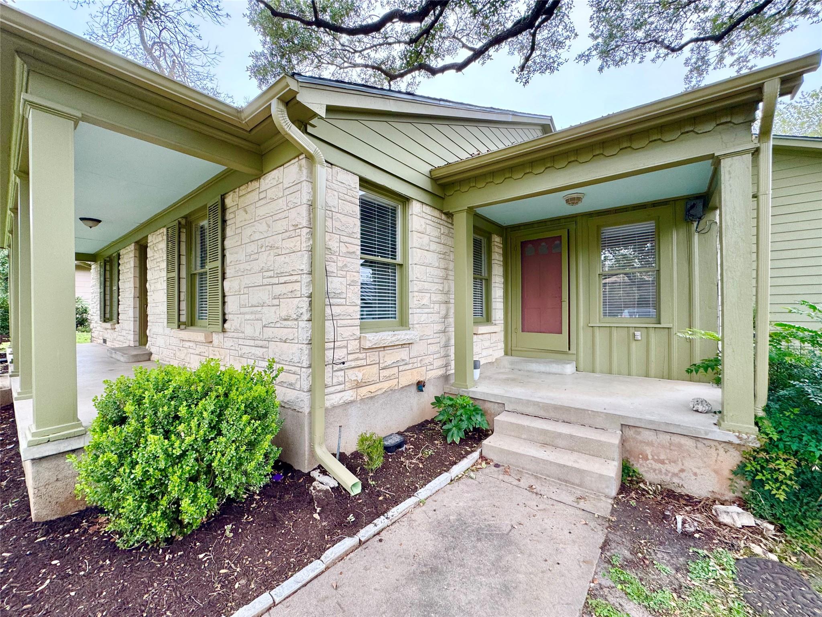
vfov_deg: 85.7
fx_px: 332
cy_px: 308
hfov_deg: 102.1
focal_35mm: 14
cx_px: 411
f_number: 2.2
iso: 80
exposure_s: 1/99
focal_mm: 2.22
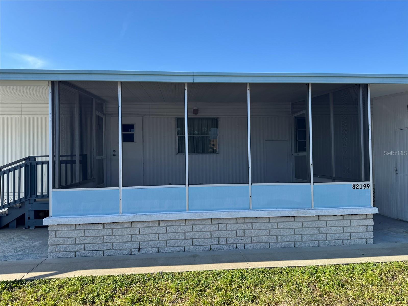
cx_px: 204
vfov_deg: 56.8
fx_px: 283
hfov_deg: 71.6
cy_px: 153
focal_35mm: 24
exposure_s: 1/2252
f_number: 1.78
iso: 80
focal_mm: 6.76
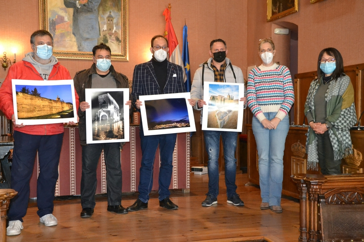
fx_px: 516
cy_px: 121
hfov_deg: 38.9
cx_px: 182
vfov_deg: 26.5
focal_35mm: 51
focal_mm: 34
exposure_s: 1/60
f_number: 7.1
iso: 3200
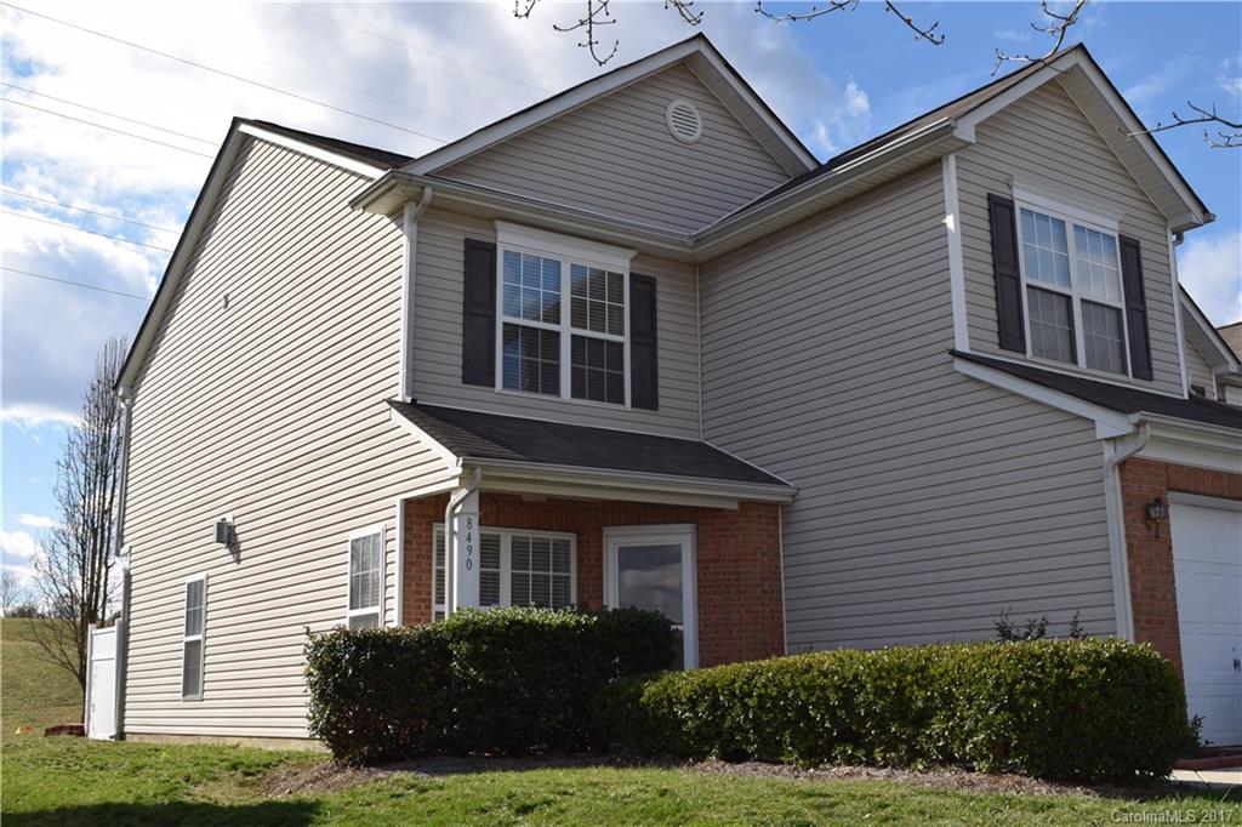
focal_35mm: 39
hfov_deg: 49.6
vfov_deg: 34.2
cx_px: 621
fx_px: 1345
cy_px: 414
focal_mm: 26
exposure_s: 1/200
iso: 100
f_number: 11
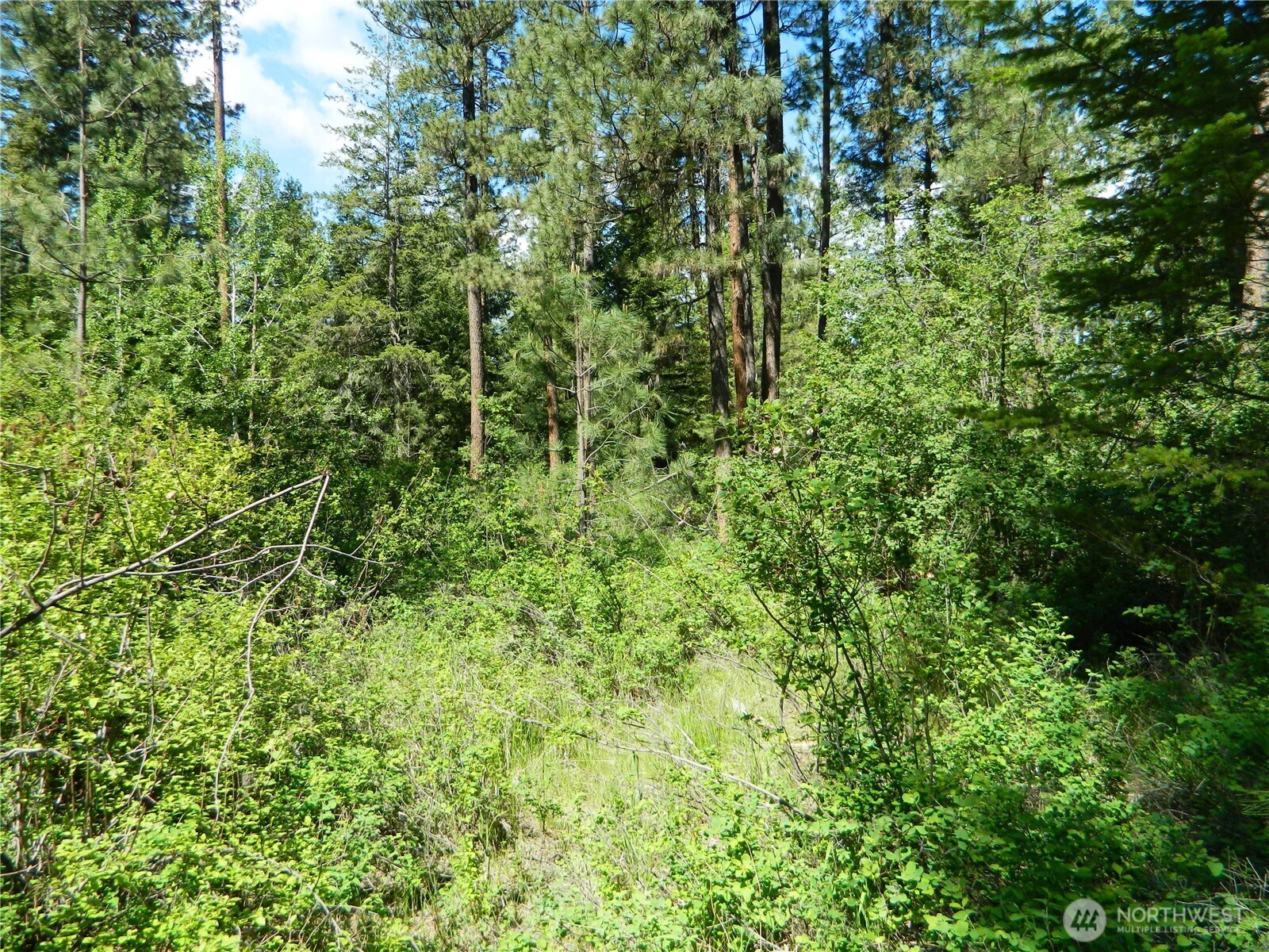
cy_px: 476
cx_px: 634
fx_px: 916
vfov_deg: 54.9
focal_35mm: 25
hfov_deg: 69.4
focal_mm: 4.5
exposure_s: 1/640
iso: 80
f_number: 3.1
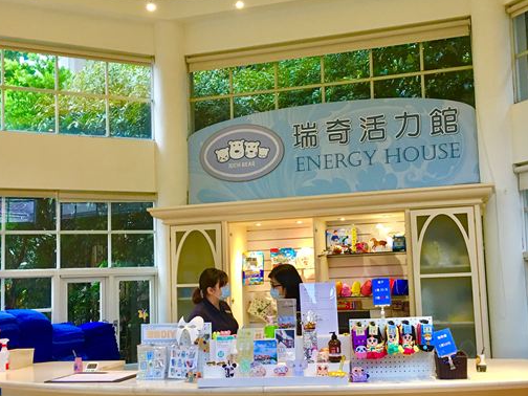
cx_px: 287
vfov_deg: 31.5
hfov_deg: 41.2
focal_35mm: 46
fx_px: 702
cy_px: 217
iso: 50
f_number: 2.2
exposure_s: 1/15
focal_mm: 4.15
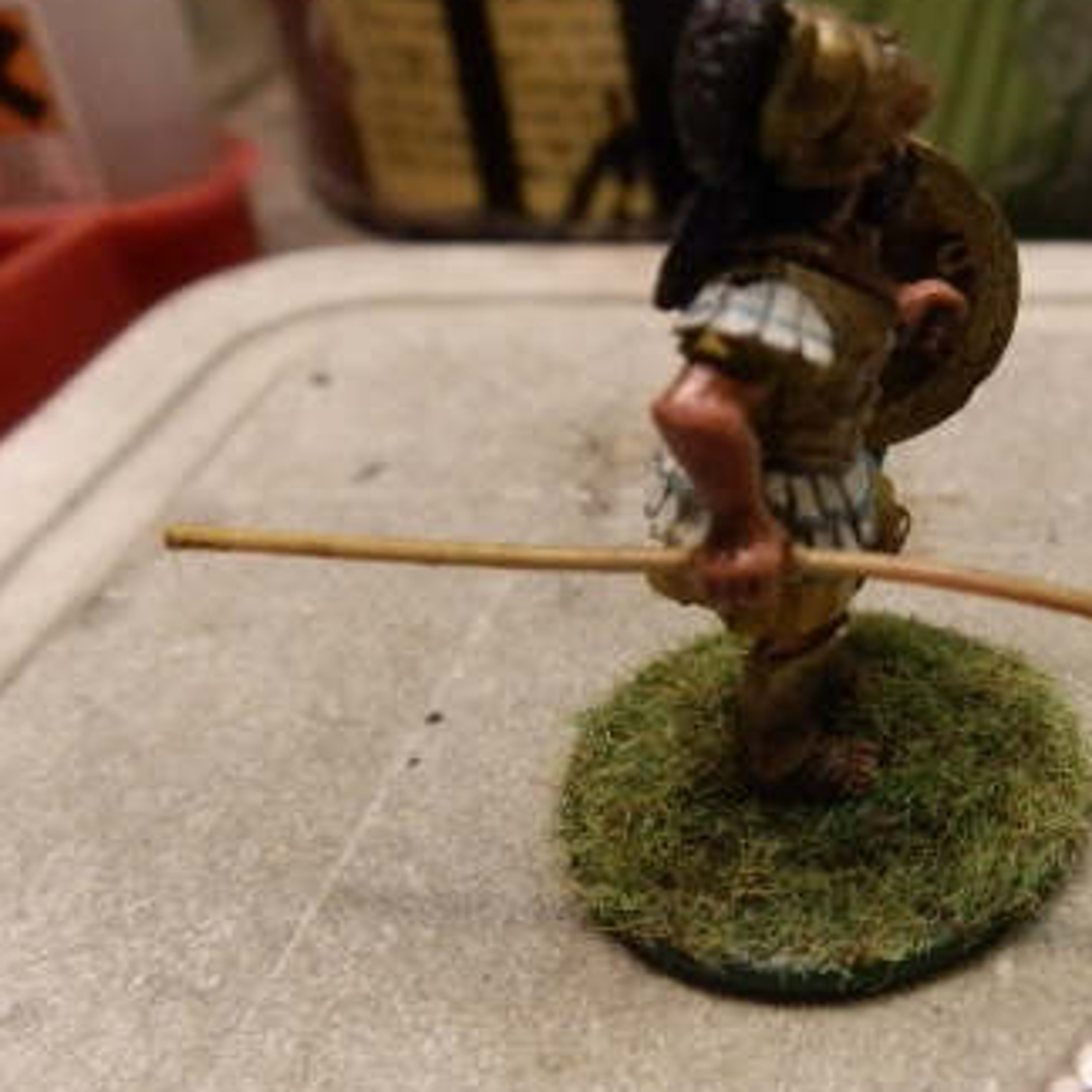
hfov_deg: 39.4
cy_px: 600
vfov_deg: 40.9
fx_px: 1463
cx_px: 870
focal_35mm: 41
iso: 400
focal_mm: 5
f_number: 3.1
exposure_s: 1/200
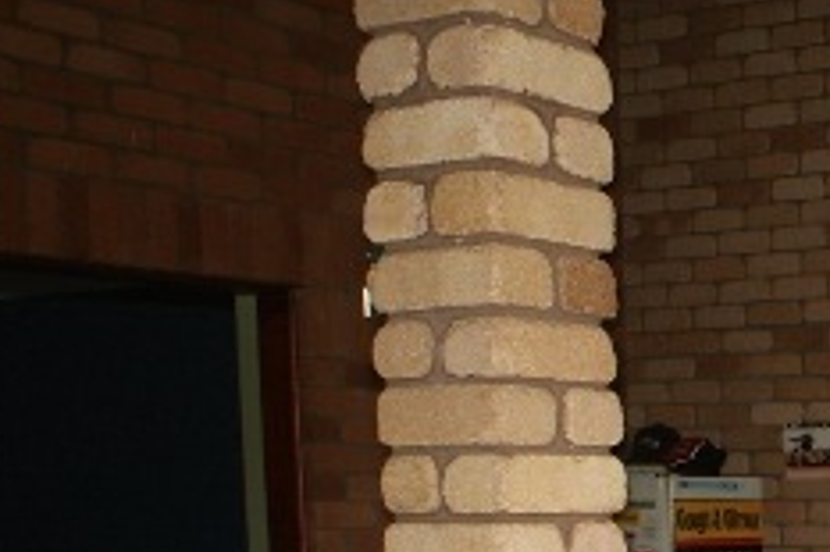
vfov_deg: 17.6
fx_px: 1659
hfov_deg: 23.9
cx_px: 1143
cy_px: 728
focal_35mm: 72
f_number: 5.6
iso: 400
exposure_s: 1/60
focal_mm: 14
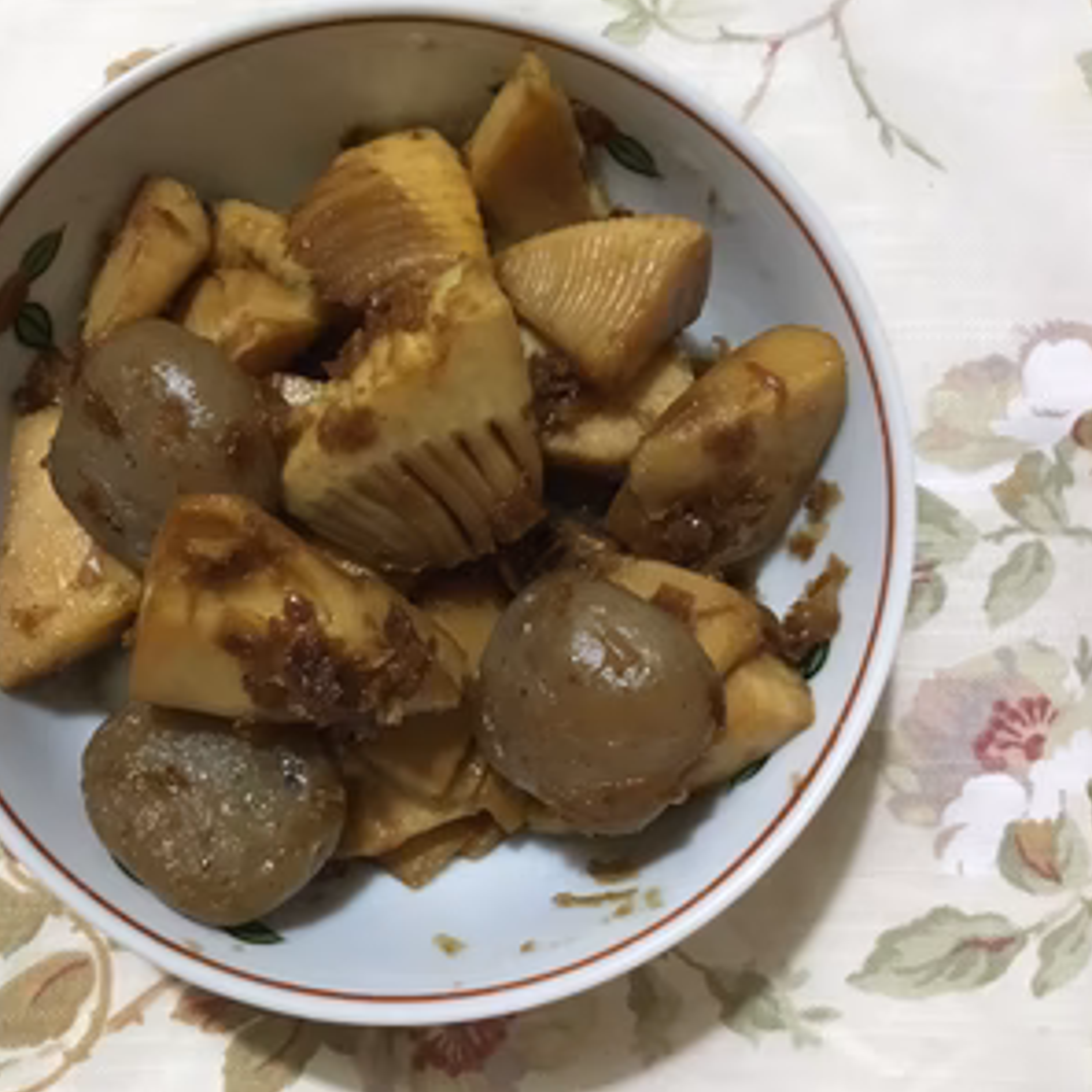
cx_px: 373
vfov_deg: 44.9
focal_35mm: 37
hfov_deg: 44.3
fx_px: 1321
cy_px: 546
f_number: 2.4
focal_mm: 3.3
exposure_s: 1/15
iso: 320
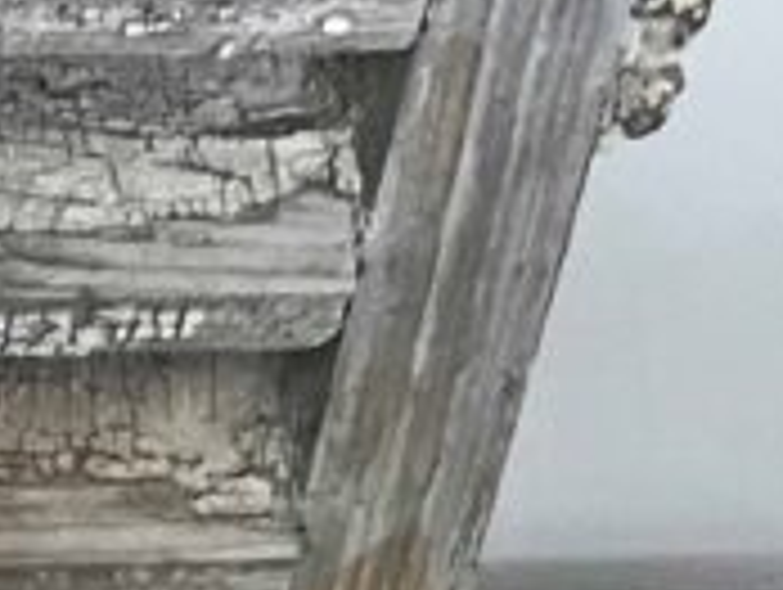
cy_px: 824
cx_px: -1422
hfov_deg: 10.2
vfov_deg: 9.5
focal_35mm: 153
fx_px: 3466
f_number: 1.5
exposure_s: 1/30
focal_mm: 5.7
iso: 500
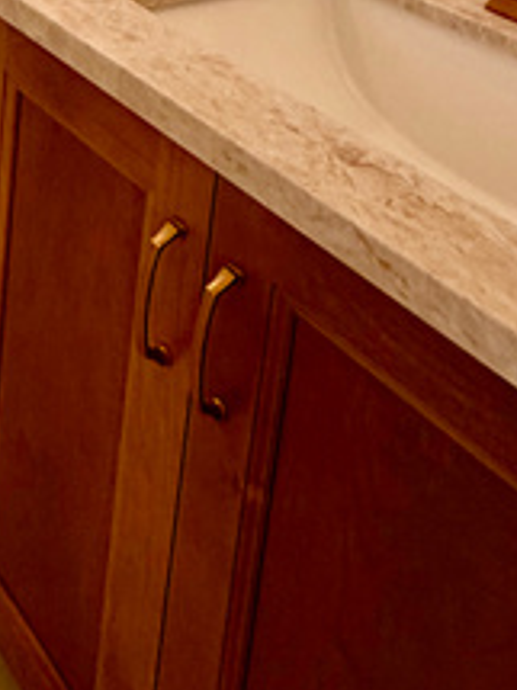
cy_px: -260
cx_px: -295
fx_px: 997
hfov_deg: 22.7
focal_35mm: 50
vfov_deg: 29.0
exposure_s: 1/121
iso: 50
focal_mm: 2.22
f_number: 2.2
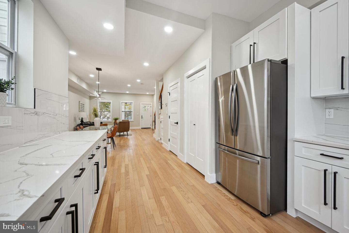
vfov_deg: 81.2
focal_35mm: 14
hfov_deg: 104.3
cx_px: 174
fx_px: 136
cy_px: 116
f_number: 9
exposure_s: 1/13
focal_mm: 14
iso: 200
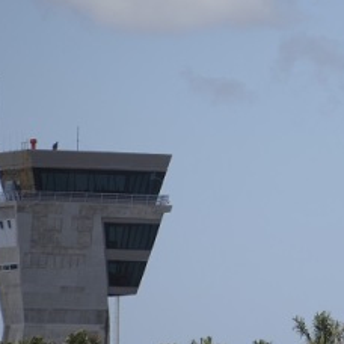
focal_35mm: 736
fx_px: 8275
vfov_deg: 2.4
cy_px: 201
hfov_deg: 2.4
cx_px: 409
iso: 125
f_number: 5
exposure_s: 1/1000
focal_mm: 220
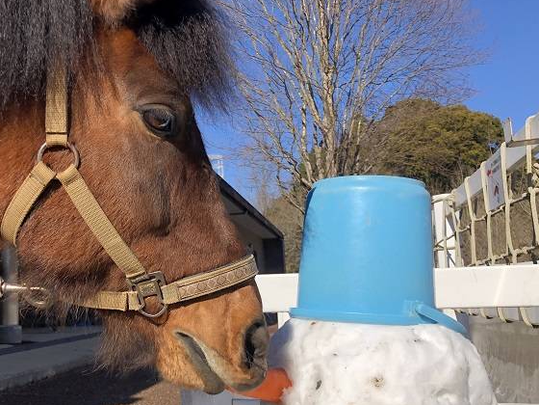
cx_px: 200
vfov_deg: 35.9
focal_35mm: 40
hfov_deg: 46.4
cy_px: 236
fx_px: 623
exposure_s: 1/2288
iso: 20
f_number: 1.8
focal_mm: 4
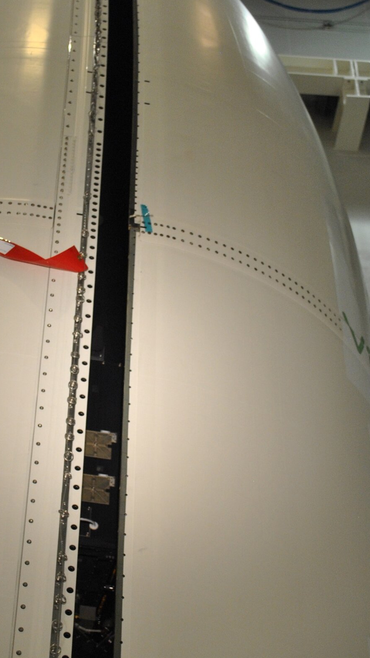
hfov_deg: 17.4
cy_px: 358
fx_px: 1203
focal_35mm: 69
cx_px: 117
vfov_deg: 30.6
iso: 400
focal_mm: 24
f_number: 4
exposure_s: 1/80
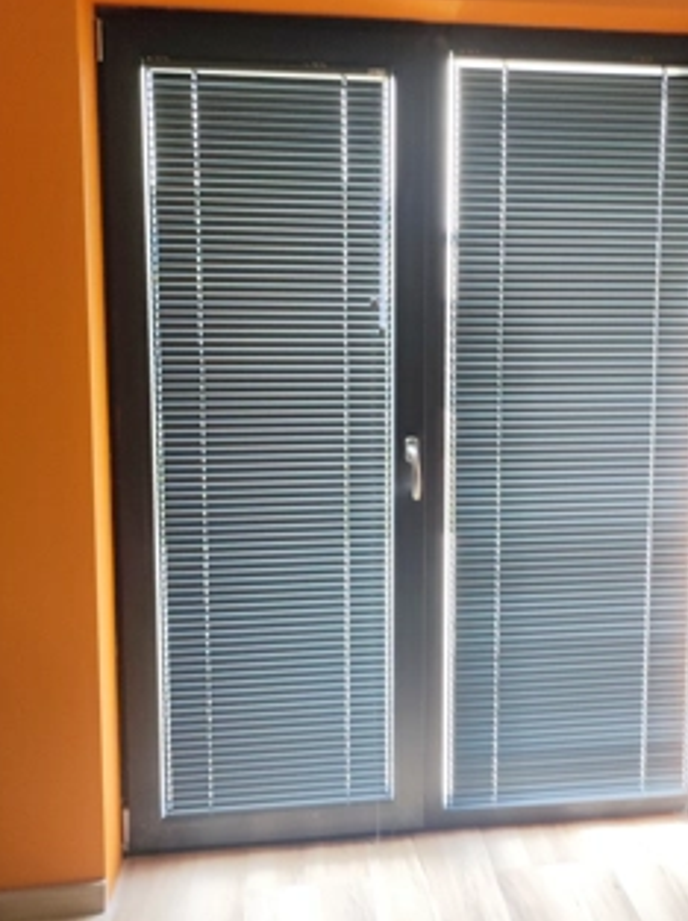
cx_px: 409
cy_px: 384
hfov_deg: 43.9
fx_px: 850
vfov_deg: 56.6
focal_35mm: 32
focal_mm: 4.7
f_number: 1.79
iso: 198
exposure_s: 1/33
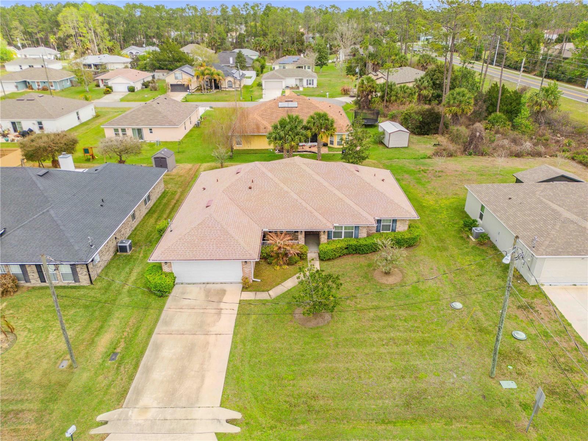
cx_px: 294
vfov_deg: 56.8
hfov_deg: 71.6
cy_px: 220
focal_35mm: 24
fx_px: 408
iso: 130
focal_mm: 6.72
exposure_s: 1/1250
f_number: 1.7
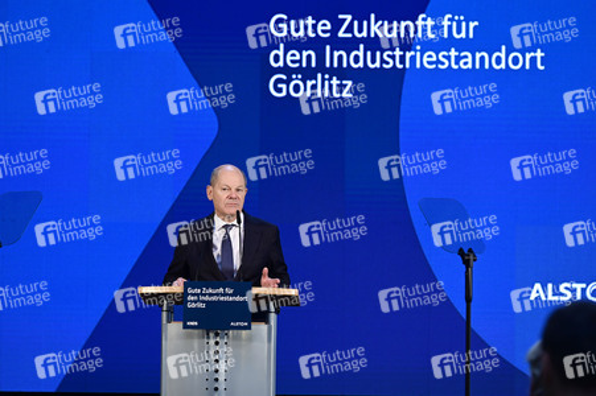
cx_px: 298
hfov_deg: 12.1
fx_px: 2812
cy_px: 198
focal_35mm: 170
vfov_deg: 8.1
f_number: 4
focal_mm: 170
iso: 1250
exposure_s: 1/320
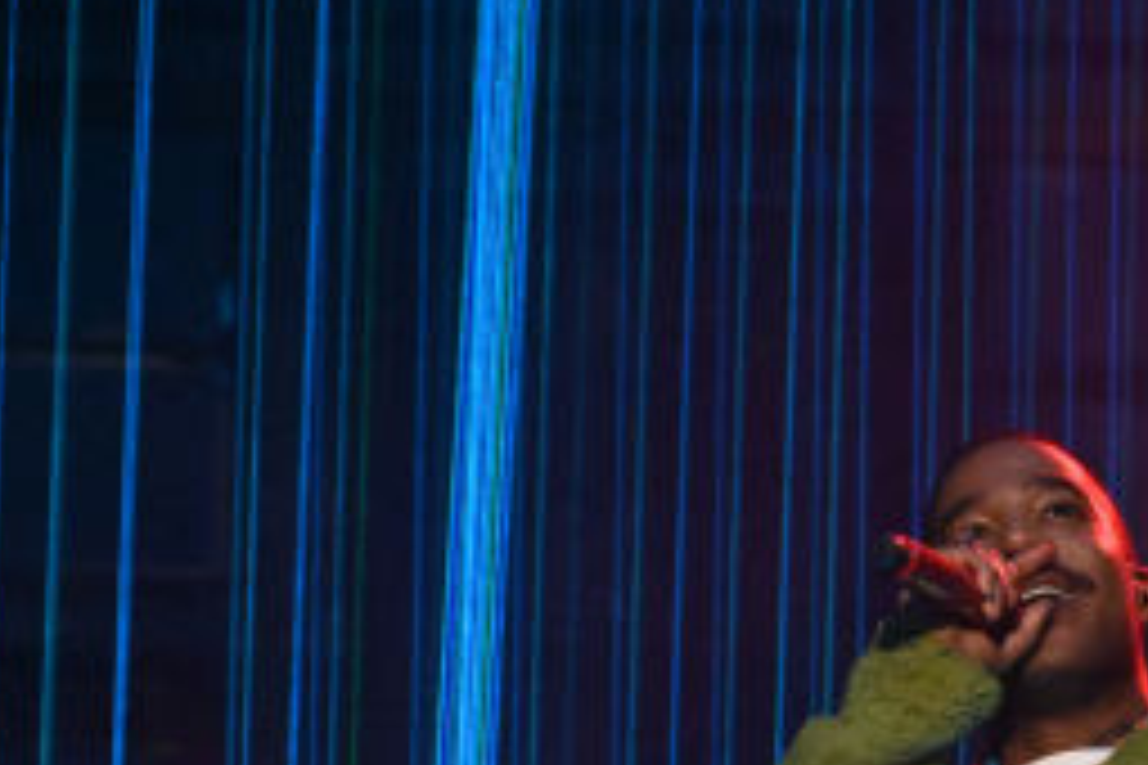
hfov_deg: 7.3
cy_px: 970
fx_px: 8960
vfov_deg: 4.9
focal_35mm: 281
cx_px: 1017
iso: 8000
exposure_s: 1/320
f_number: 3.2
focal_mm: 70
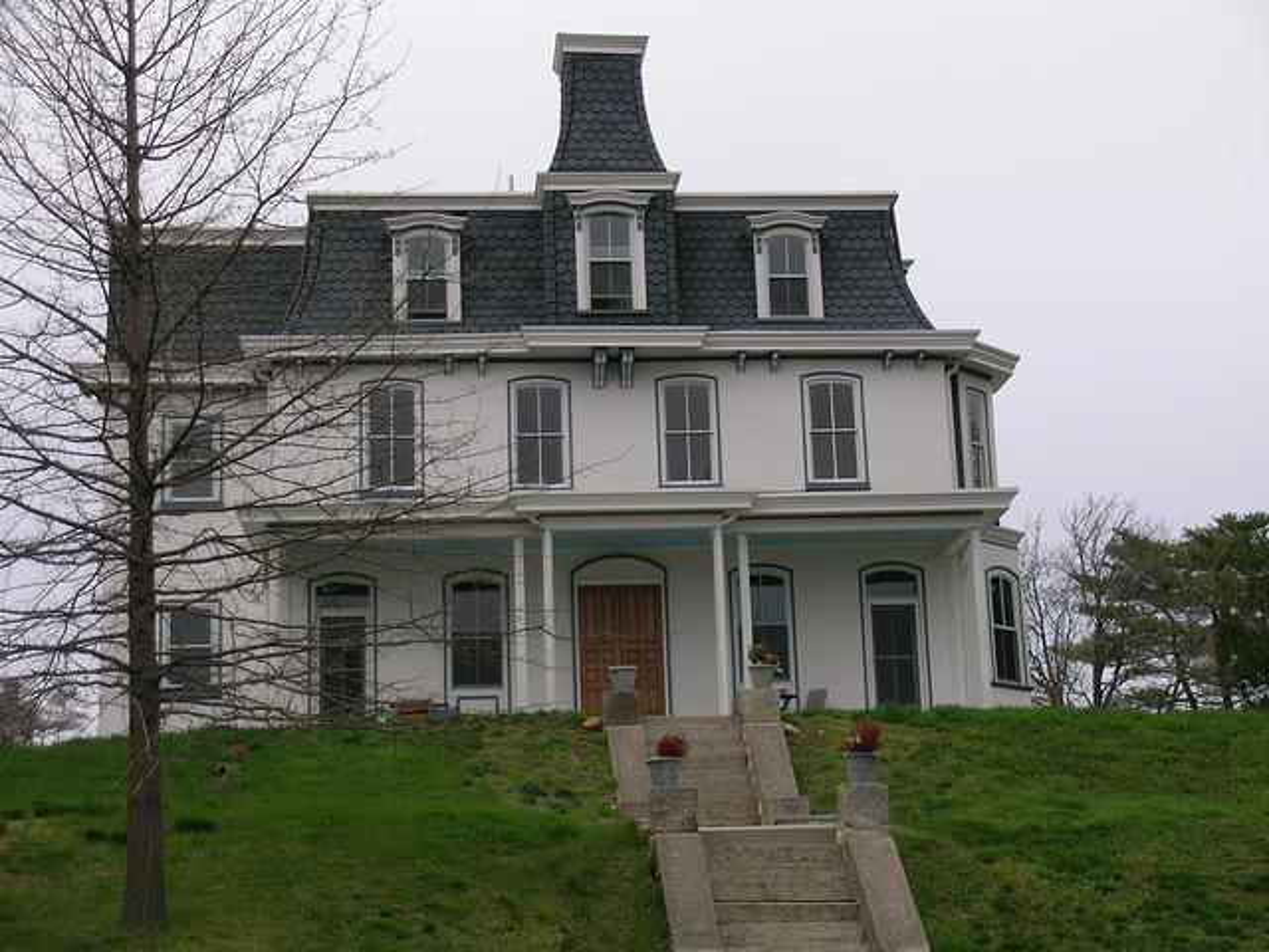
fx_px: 2566
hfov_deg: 27.8
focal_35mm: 70
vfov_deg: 21.0
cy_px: 476
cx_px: 634
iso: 50
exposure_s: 1/50
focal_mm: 14.5
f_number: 3.9
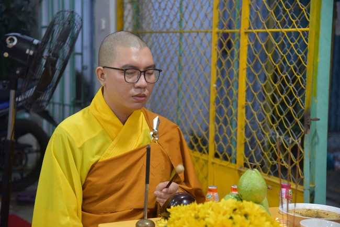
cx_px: 170
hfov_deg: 26.0
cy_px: 114
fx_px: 737
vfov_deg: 17.5
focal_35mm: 78
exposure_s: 1/125
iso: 1800
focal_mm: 78
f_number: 4
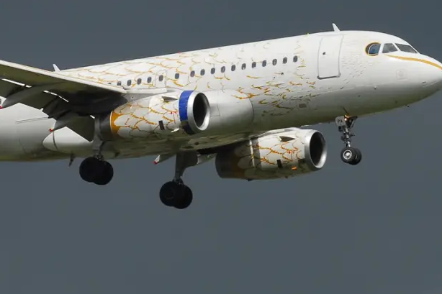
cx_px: 102
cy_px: 94
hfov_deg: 5.7
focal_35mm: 363
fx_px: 4453
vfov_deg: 3.8
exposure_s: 1/320
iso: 200
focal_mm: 145
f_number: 11
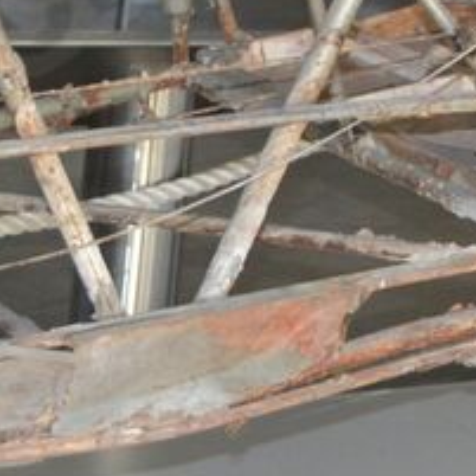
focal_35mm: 179
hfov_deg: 9.6
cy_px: -347
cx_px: 604
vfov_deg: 9.4
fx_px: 2785
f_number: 4
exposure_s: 1/60
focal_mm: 22
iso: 560
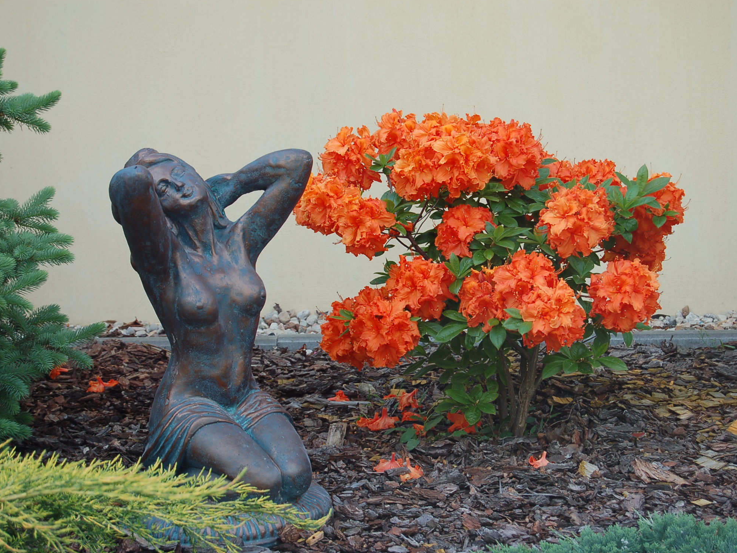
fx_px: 1746
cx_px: 400
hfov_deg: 23.8
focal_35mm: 82
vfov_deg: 18.0
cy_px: 276
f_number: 5.6
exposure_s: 1/125
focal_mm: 50
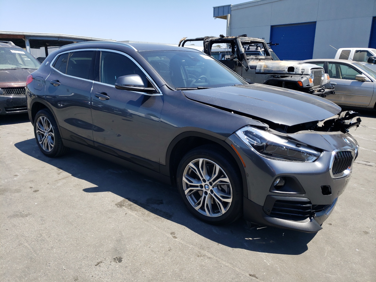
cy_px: 141
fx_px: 282
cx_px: 188
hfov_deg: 67.3
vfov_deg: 53.1
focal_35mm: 26
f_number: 1.5
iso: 50
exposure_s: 1/1667
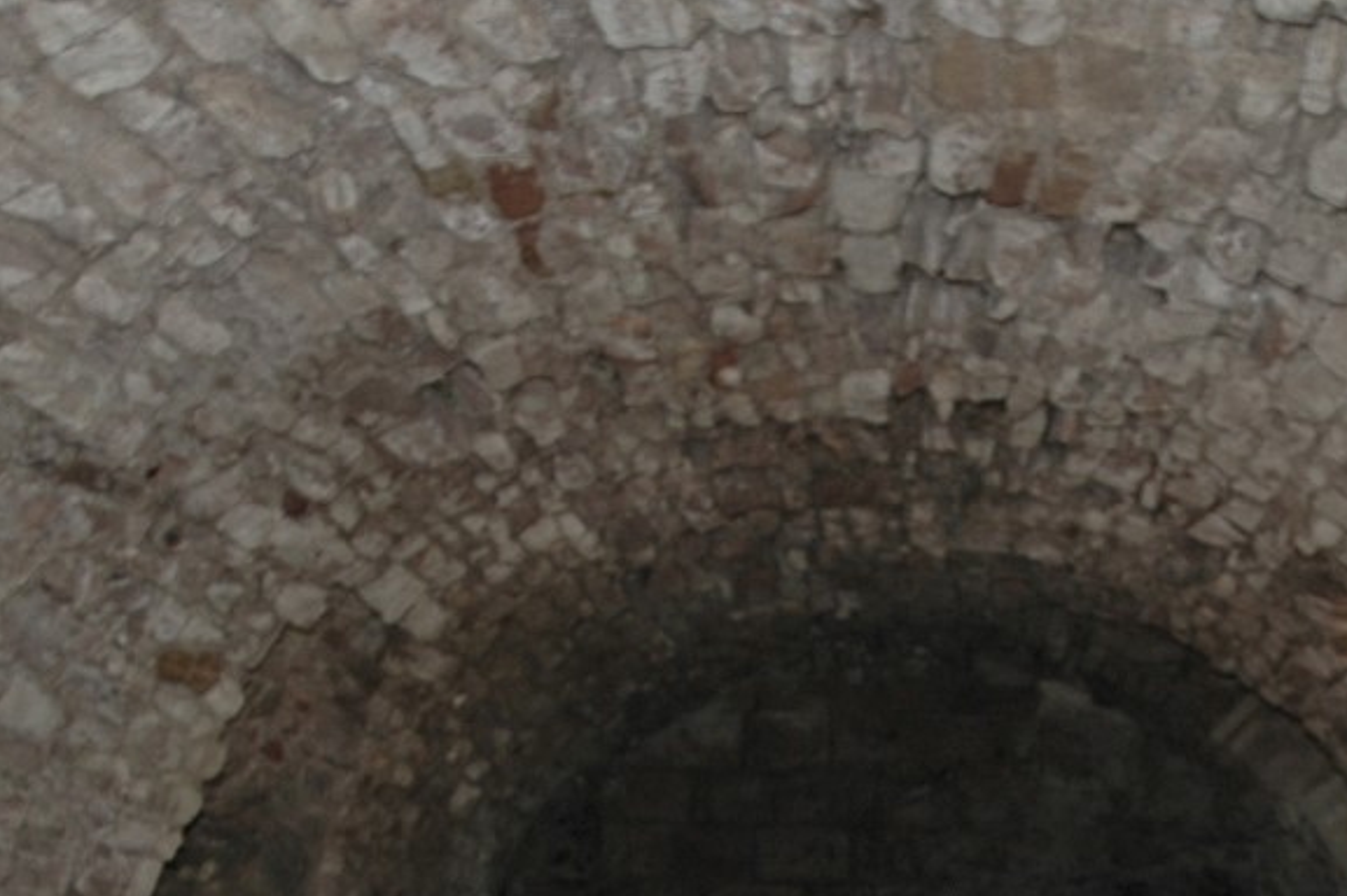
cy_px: 943
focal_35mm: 76
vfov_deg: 17.4
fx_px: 2842
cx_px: 915
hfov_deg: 26.5
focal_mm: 18
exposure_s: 1/60
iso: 200
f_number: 4
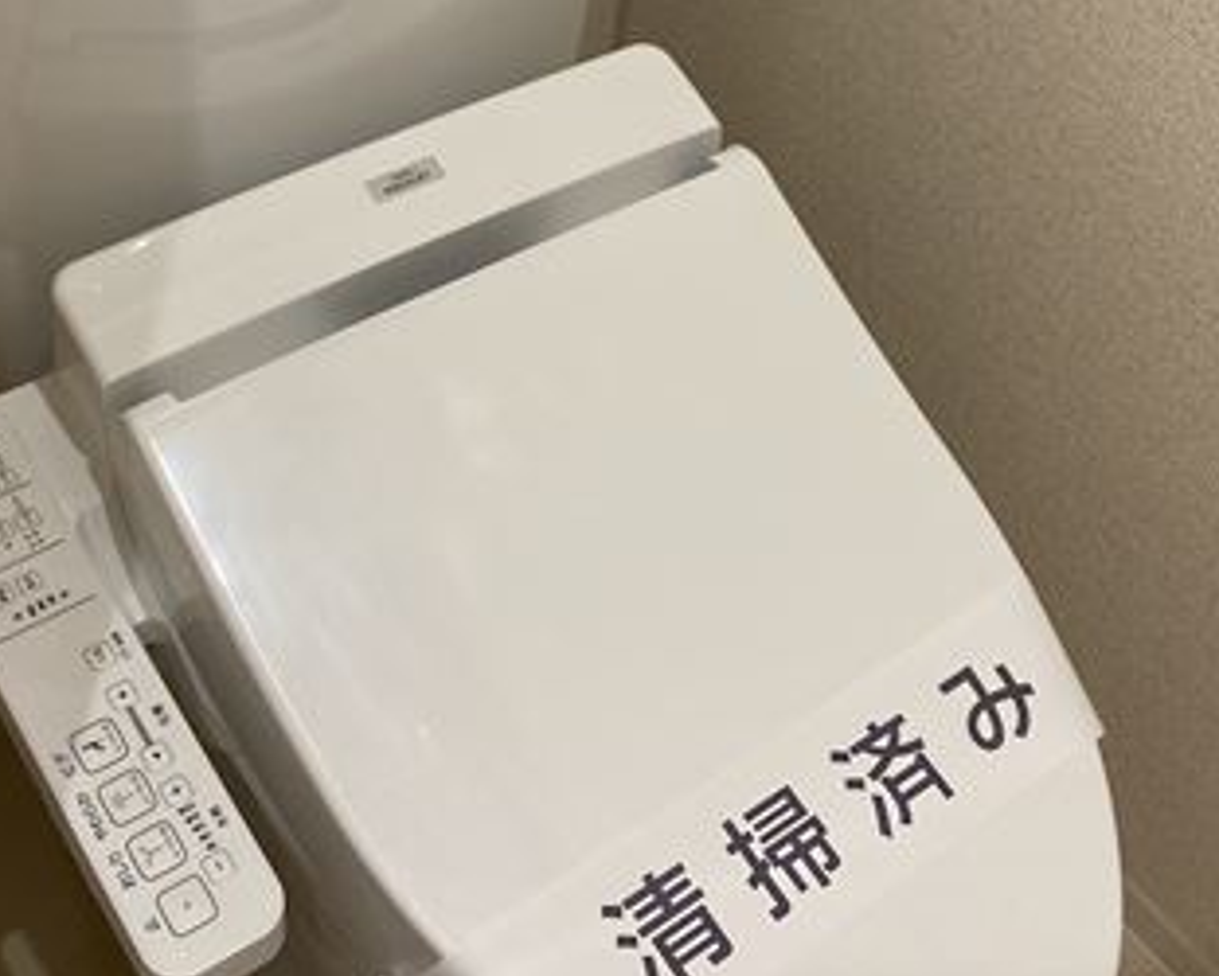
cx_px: 477
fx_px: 1877
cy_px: 180
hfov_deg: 35.8
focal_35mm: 52
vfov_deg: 28.5
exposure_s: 1/100
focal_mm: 4.25
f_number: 1.8
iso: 100
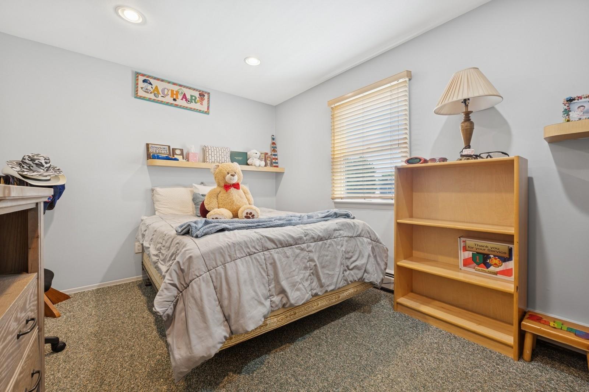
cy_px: 196
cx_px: 294
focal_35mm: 14
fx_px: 237
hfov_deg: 102.3
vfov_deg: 79.2
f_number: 11
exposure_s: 1/1.25
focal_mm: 14.5
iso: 100
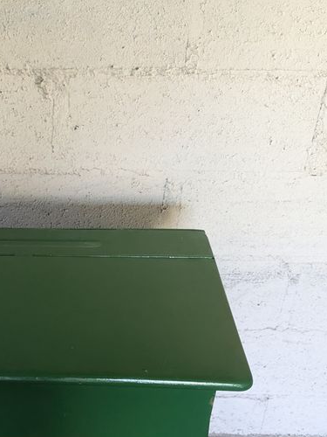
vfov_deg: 34.6
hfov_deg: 26.1
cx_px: 30
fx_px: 680
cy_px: 338
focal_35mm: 54
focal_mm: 4.38
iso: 437
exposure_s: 1/99.9
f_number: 1.73
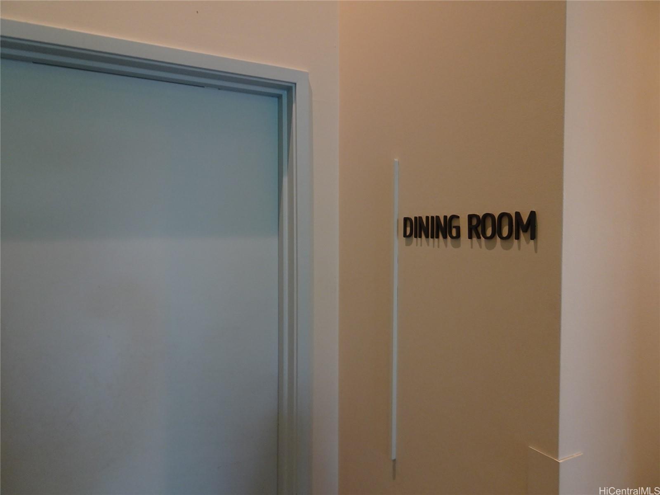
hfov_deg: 71.6
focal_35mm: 24
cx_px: 330
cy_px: 248
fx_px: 458
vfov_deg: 56.8
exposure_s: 1/30
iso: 200
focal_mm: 4.25
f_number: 3.5
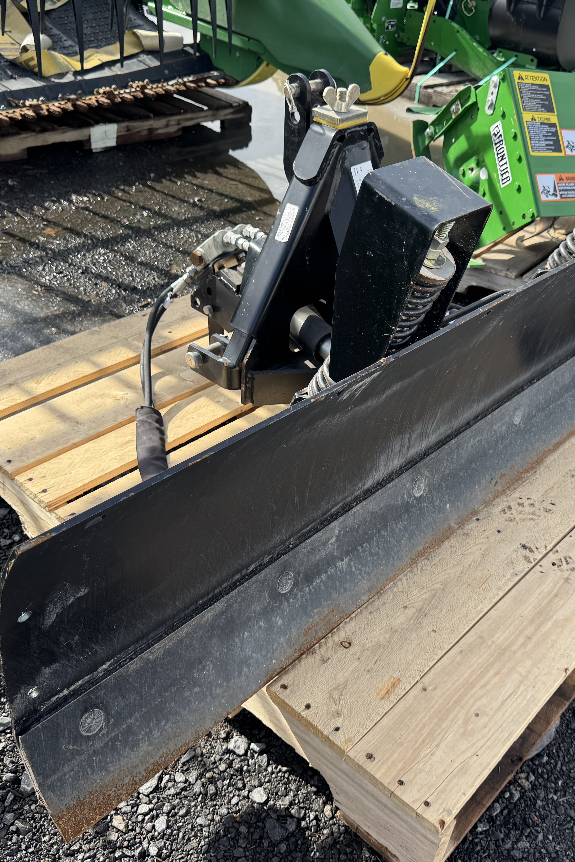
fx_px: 815
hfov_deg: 38.6
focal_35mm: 34
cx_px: 362
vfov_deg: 55.8
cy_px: 440
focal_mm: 6.76
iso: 80
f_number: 1.78
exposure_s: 1/1366
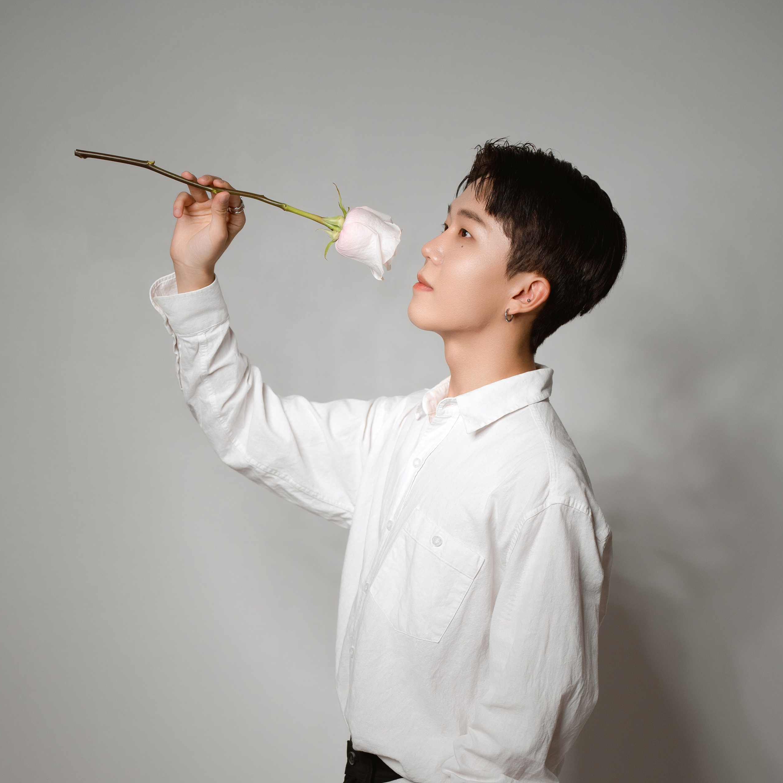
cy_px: 590
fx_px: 1612
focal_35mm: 63
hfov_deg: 27.3
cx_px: 392
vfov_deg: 26.9
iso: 320
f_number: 2.8
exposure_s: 1/250
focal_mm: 49
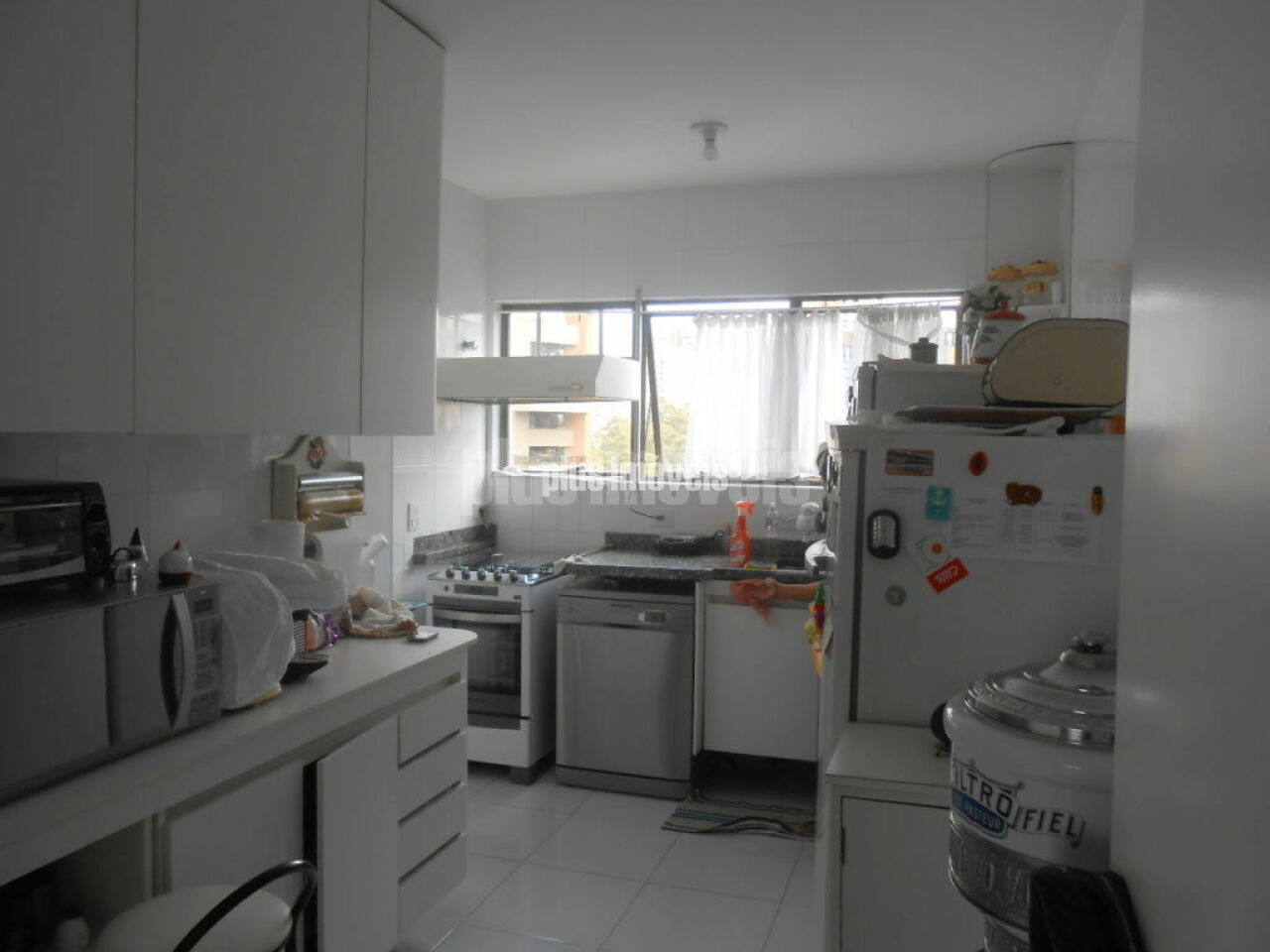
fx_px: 954
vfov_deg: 53.1
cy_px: 476
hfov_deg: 67.3
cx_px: 635
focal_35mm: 26
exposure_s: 1/80
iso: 80
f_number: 3.5
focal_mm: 4.6
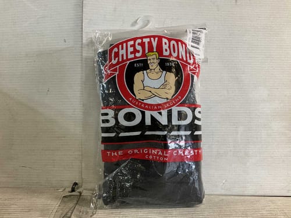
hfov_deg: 61.7
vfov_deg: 48.2
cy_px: 109
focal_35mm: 29
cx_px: 146
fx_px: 244
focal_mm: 3
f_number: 1.8
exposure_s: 1/50
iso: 80
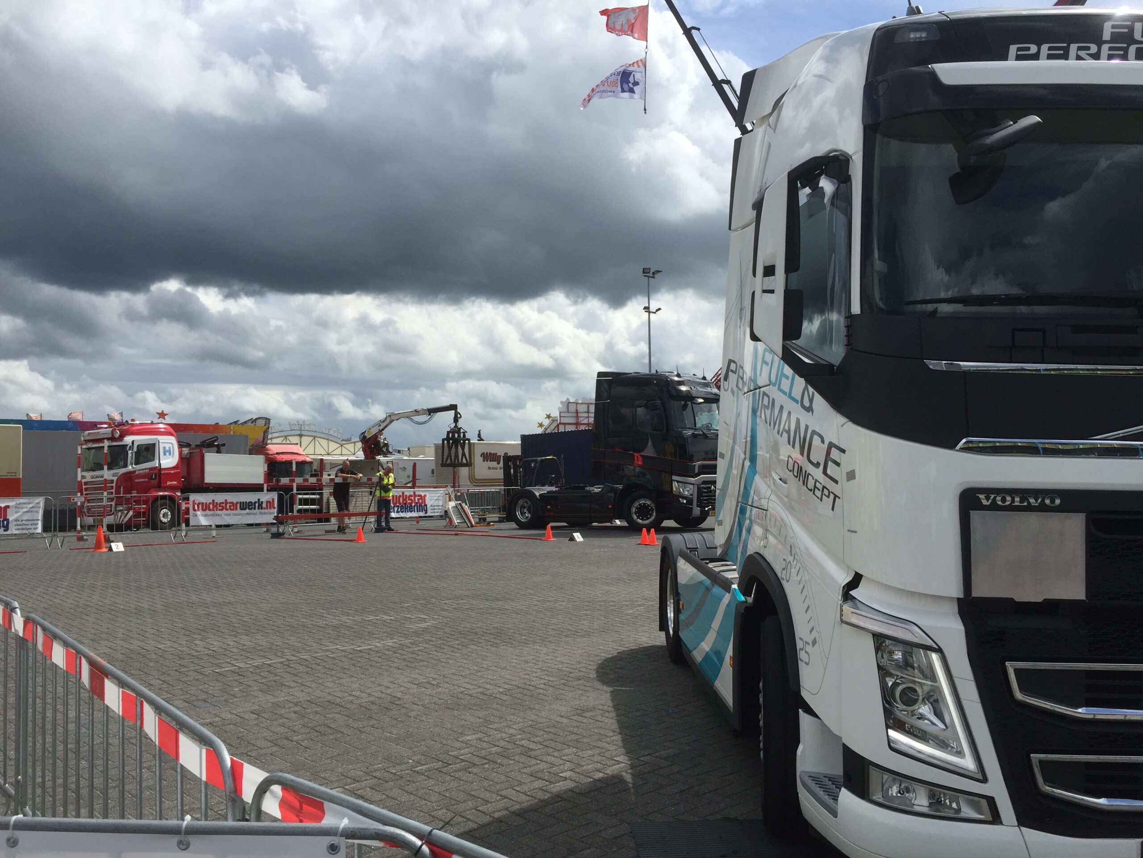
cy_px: 429
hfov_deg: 61.7
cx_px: 572
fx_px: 958
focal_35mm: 29
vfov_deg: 48.2
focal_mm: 4.15
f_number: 2.2
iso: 32
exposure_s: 1/3968
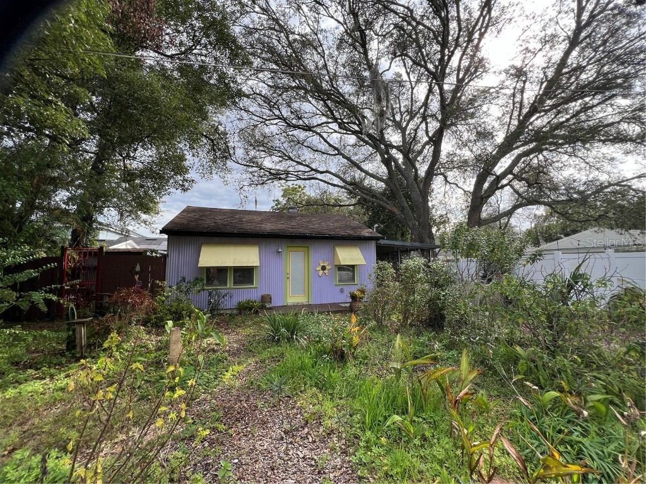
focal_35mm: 13
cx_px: 323
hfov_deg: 106.2
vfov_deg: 89.9
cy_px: 242
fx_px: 243
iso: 32
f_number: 1.8
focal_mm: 1.57
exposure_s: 1/605
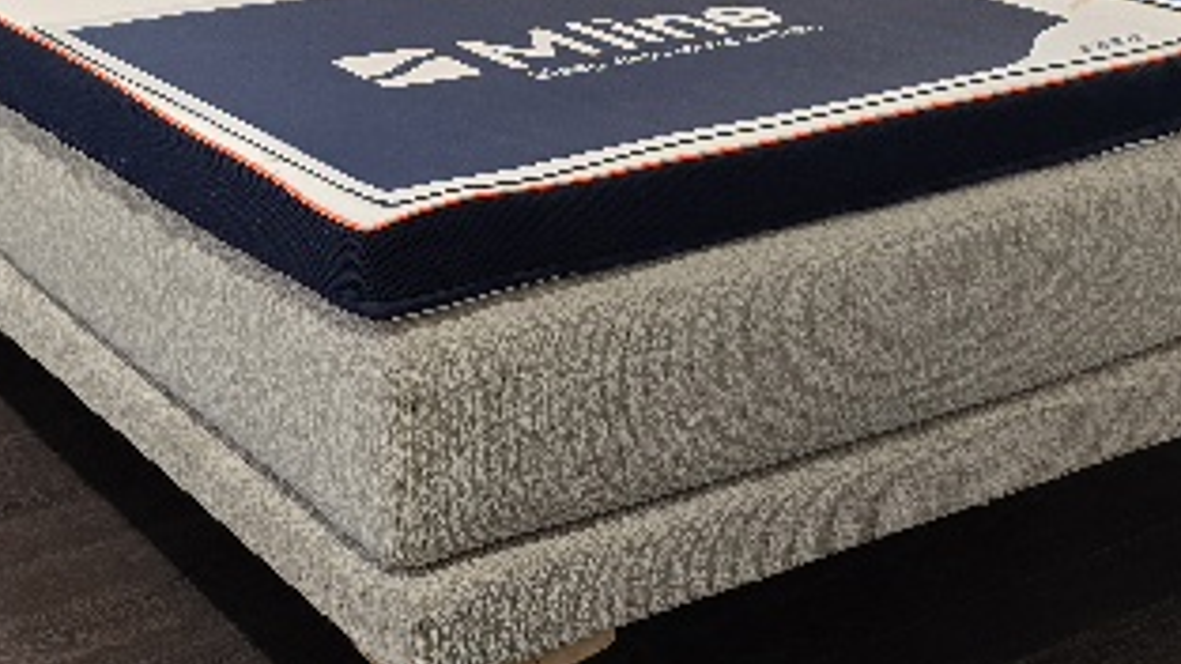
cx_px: 483
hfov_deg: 32.8
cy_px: 374
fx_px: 2004
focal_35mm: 64
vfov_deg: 18.8
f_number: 1.7
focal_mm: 6.3
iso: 320
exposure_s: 1/101
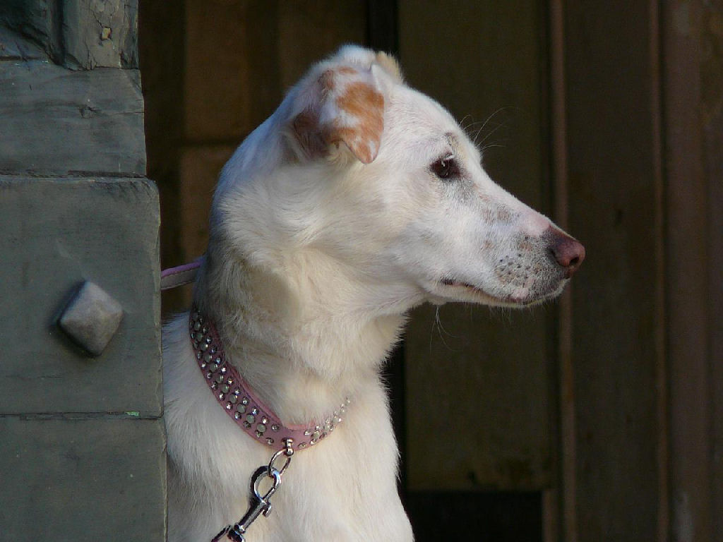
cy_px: 271
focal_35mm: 438
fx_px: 9148
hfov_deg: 4.5
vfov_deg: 3.4
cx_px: 362
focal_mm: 52
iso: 80
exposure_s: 1/125
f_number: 4.2
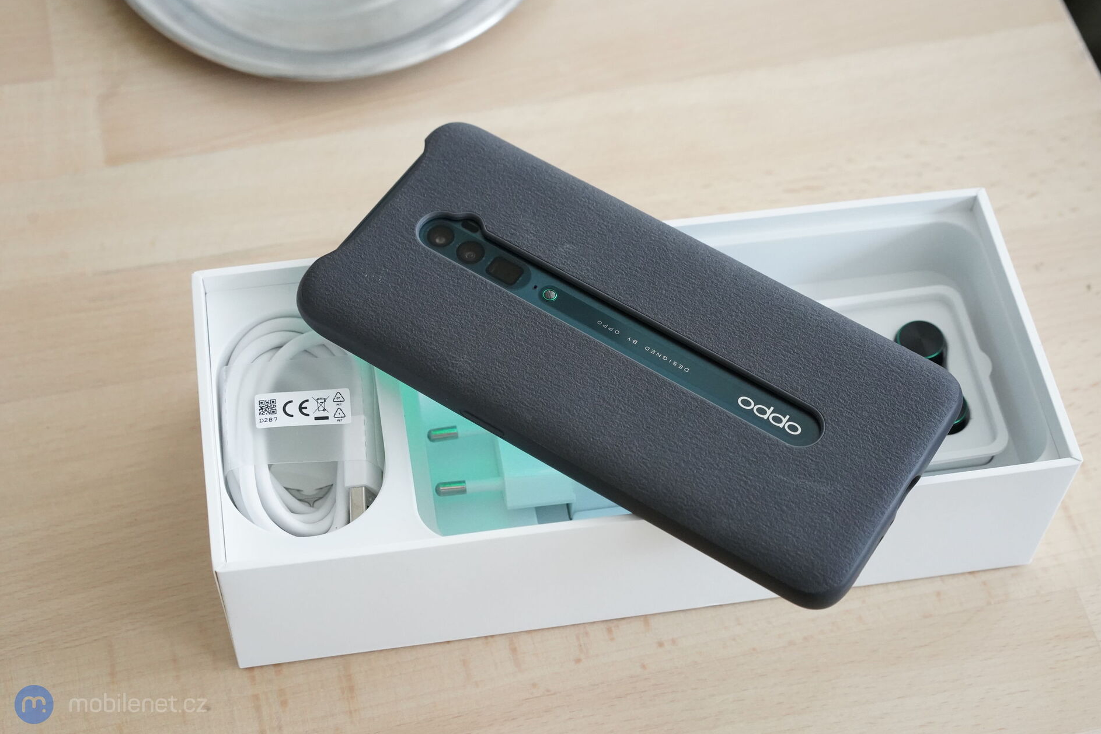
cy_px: 366
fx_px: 1712
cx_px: 560
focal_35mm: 56
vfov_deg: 24.2
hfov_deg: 35.6
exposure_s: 1/320
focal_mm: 55
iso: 8000
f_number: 7.1
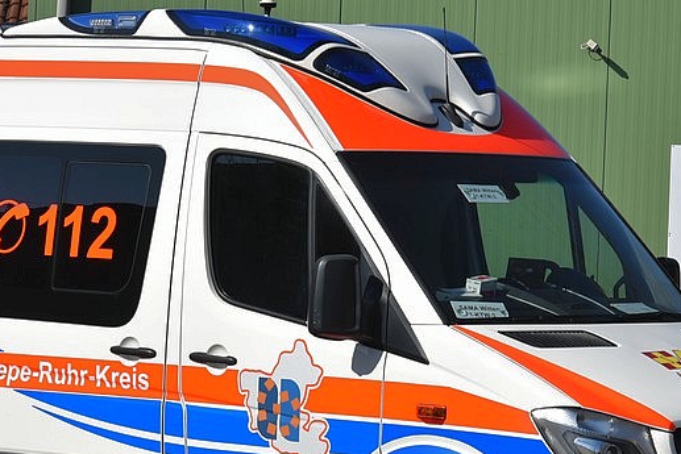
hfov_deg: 13.9
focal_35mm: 148
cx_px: 291
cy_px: 332
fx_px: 2800
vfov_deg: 9.3
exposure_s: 1/500
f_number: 11
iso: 200
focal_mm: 85
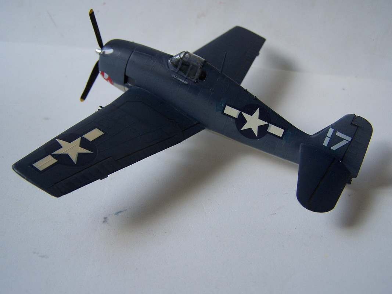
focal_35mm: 38
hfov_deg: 49.0
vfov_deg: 37.7
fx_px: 430
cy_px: 147
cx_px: 196
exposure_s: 1/60
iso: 80
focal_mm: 6.3
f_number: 2.8
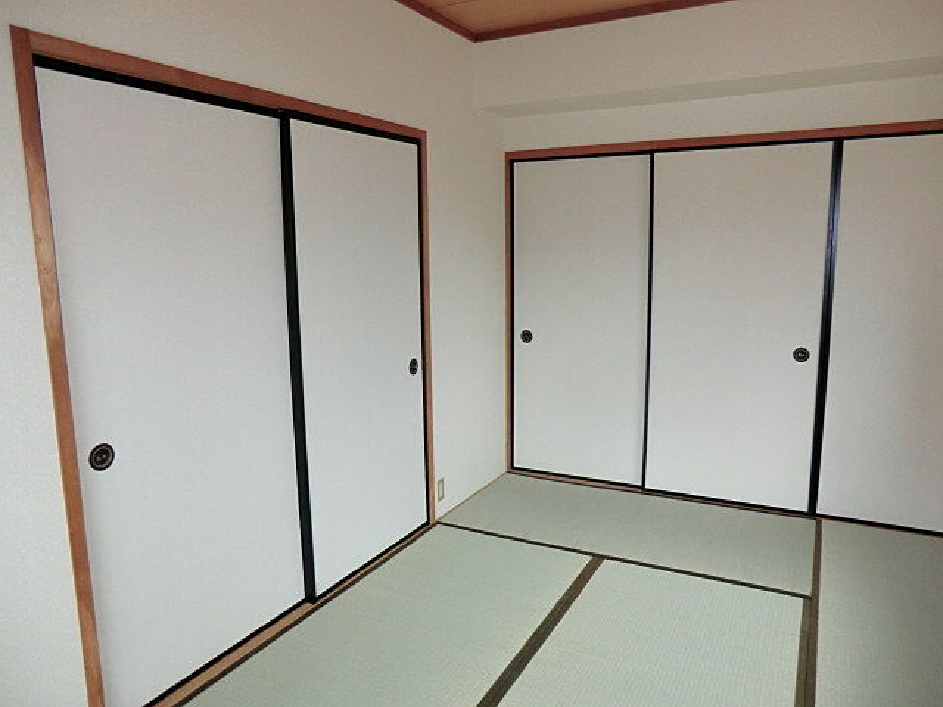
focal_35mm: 24
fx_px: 654
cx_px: 472
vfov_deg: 56.8
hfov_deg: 71.6
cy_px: 354
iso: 160
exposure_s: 1/60
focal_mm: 4.3
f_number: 3.2
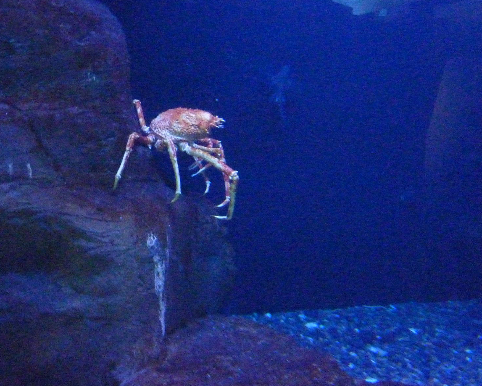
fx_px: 456
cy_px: 191
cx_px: 220
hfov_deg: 55.6
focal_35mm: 32
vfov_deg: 45.8
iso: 1600
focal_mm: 5
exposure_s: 1/4
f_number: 3.4
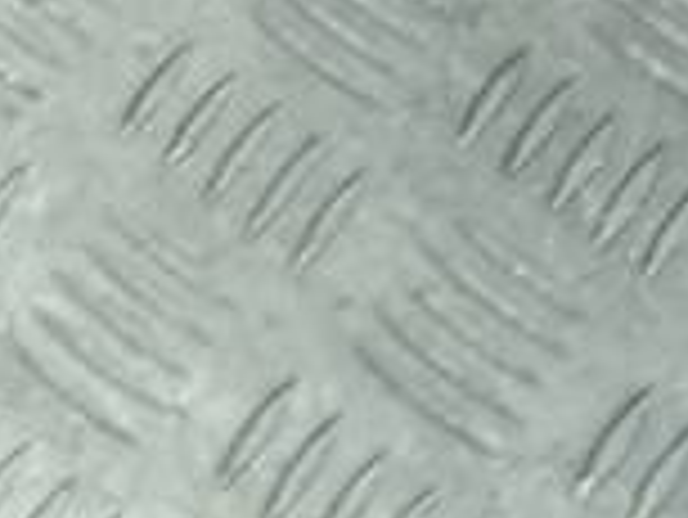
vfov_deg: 7.8
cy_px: -1022
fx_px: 3322
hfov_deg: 9.2
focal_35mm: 167
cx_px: -1461
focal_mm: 4.6
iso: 50
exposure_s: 1/50
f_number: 1.8
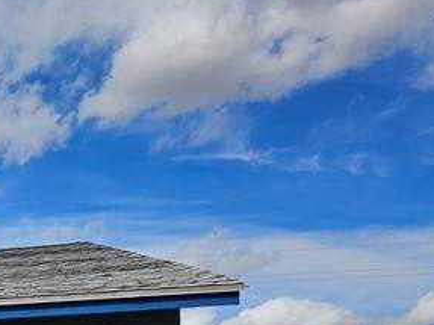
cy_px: 443
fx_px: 1028
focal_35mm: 82
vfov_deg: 16.8
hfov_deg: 19.8
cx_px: -260
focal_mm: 6.3
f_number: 1.7
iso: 10
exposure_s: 1/1533
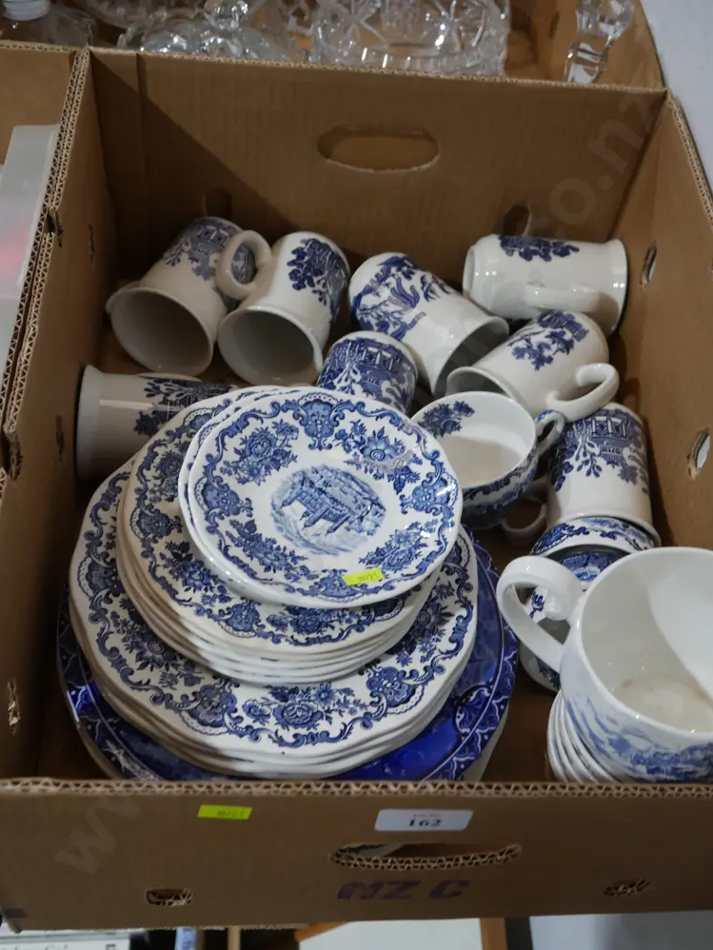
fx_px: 1071
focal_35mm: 39
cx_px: 360
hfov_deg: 36.8
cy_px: 483
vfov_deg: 47.9
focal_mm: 19
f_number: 4.1
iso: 800
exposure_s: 1/60
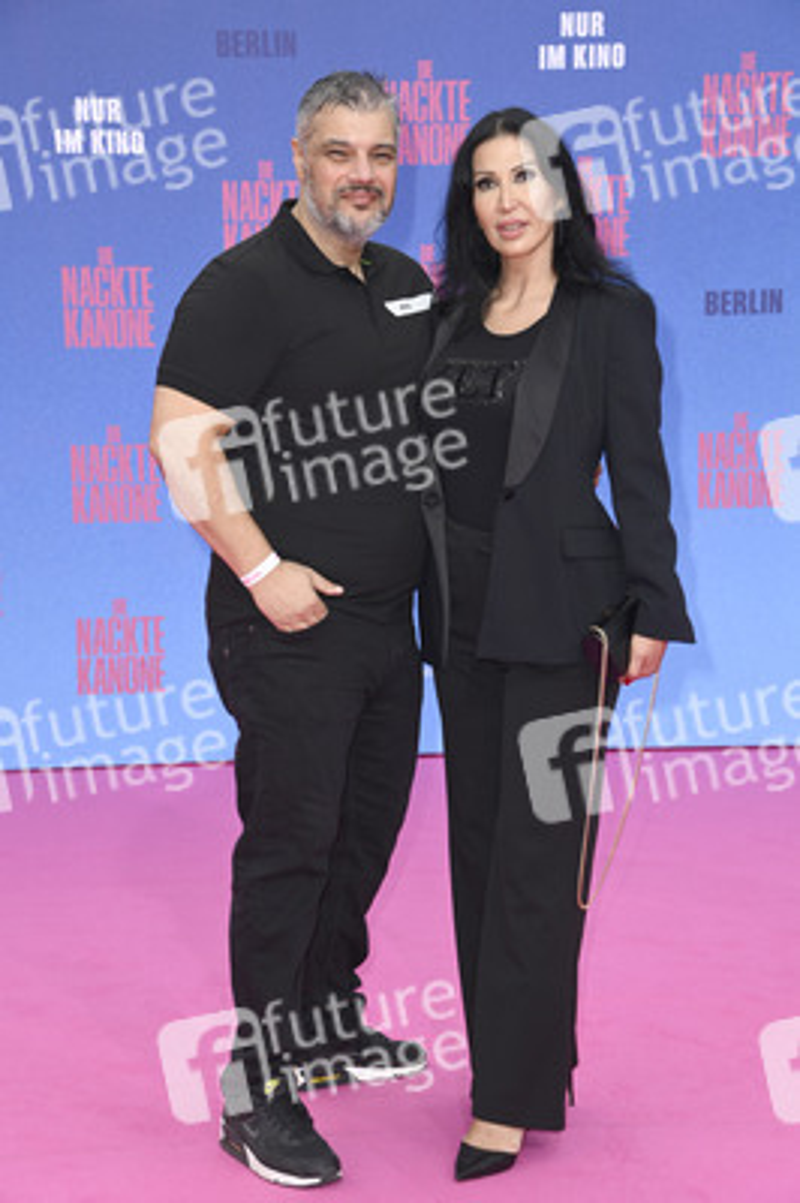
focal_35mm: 85
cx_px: 400
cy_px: 602
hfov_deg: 16.0
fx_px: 2838
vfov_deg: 23.9
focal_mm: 85
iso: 250
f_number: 7.1
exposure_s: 1/250
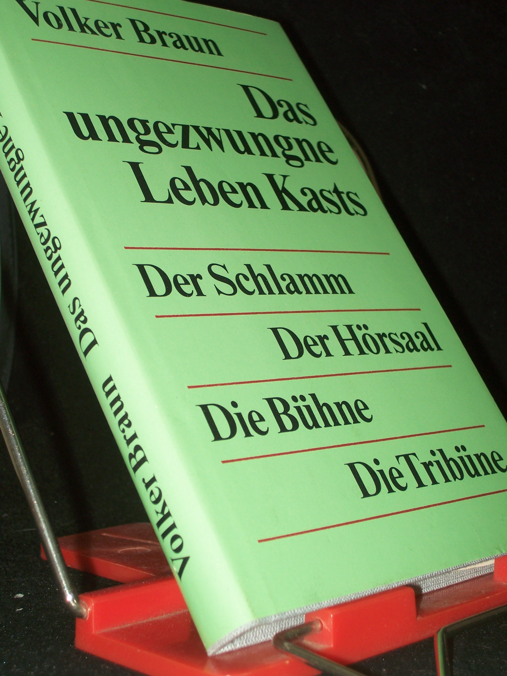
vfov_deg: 29.4
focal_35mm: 66
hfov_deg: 22.3
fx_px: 1289
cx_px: 254
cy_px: 338
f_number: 3.6
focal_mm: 11
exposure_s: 1/80
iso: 80
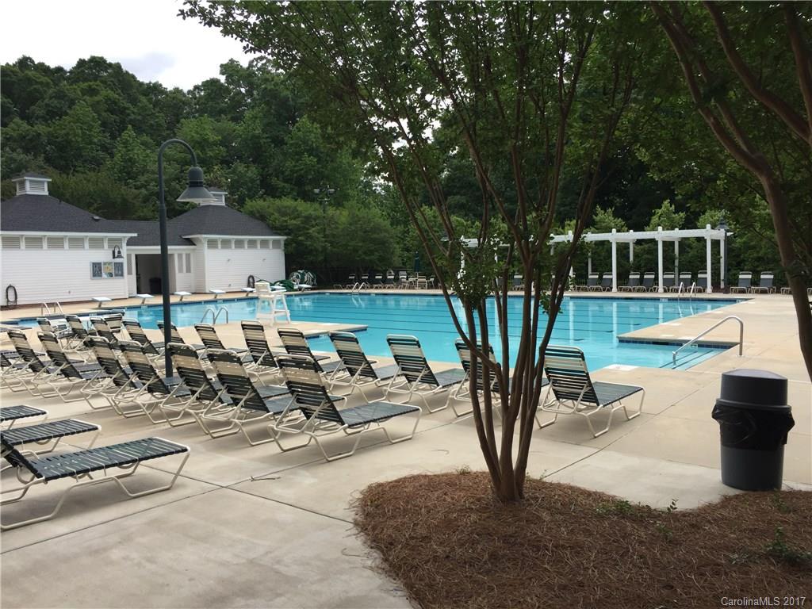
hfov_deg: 61.7
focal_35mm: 29
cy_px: 304
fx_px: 680
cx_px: 406
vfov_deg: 48.2
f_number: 2.2
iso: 32
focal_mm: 4.15
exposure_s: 1/1199
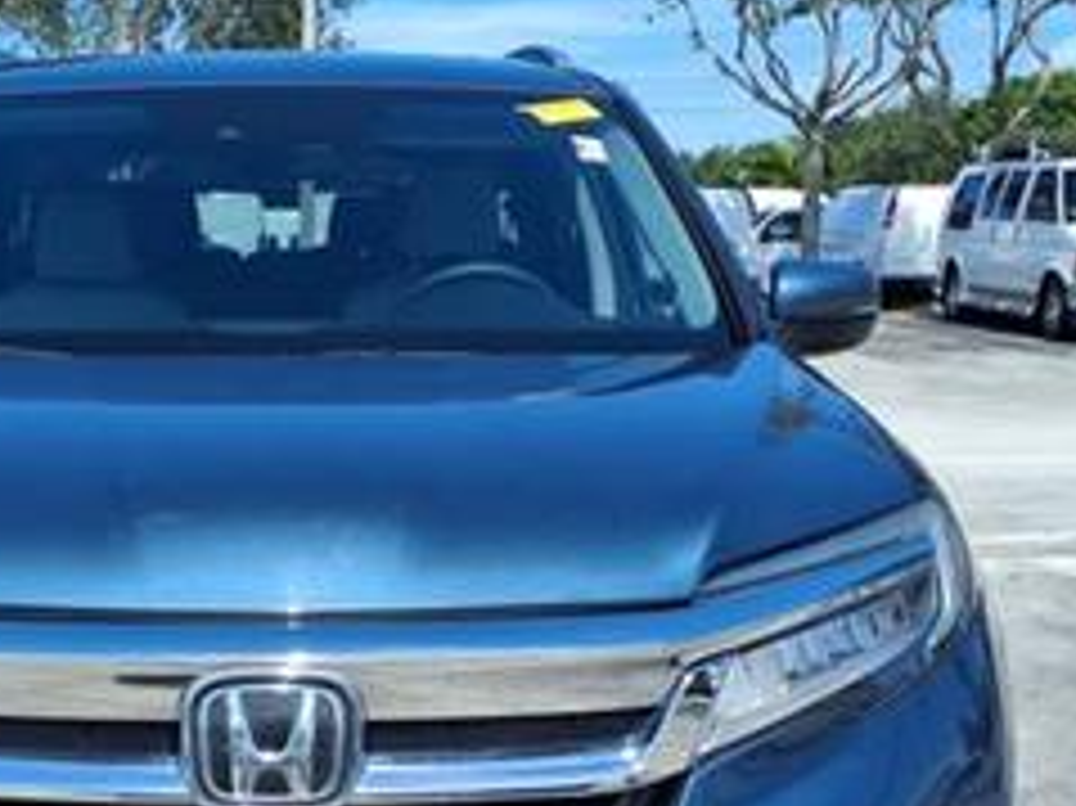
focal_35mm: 57
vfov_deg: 25.1
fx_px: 1771
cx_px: 270
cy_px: 671
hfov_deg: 33.1
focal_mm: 3.58
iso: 40
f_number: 1.9
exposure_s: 1/1429
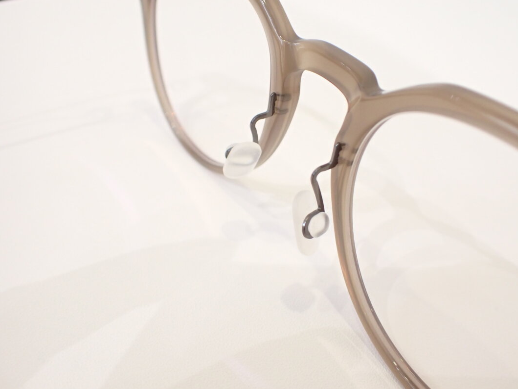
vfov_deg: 41.8
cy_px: 196
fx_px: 509
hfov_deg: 53.9
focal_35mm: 34
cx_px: 277
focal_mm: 5.4
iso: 400
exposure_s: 1/125
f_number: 2.3
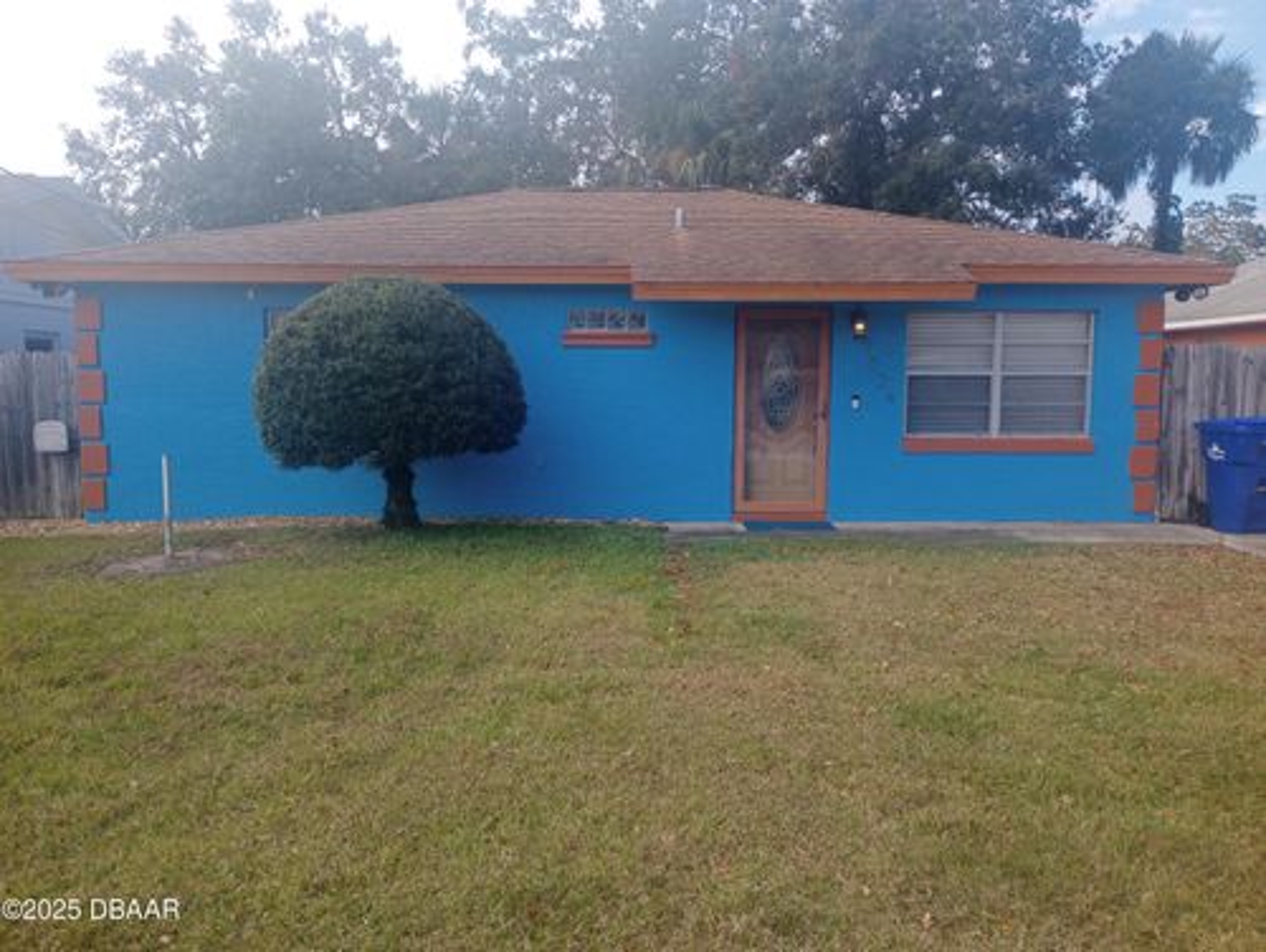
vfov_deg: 49.8
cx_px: 633
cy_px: 476
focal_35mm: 28
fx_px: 1025
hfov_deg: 63.4
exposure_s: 1/258
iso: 112
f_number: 1.8
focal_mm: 4.27
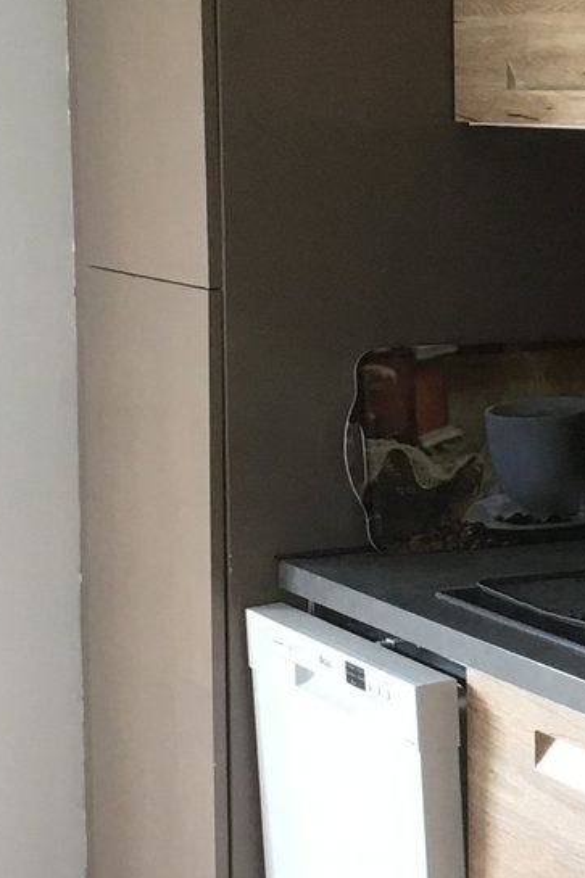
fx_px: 2878
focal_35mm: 118
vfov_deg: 17.4
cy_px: 418
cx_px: 749
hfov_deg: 11.3
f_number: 2.2
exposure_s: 1/33
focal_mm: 4.15
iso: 64
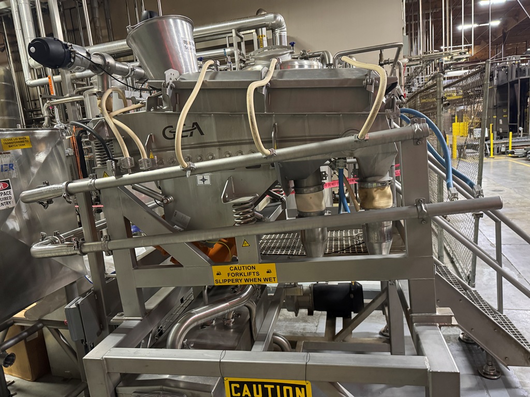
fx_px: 367
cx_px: 265
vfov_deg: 56.8
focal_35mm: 24
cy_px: 198
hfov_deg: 71.6
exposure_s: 1/53
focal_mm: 6.76
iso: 800
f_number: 1.78
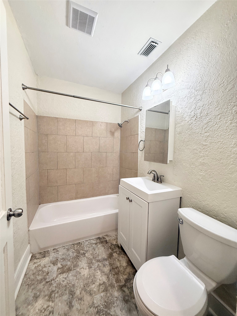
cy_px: 158
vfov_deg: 102.1
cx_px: 118
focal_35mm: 14
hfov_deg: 85.7
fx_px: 128
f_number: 2.2
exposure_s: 1/120
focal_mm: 2.22
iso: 200
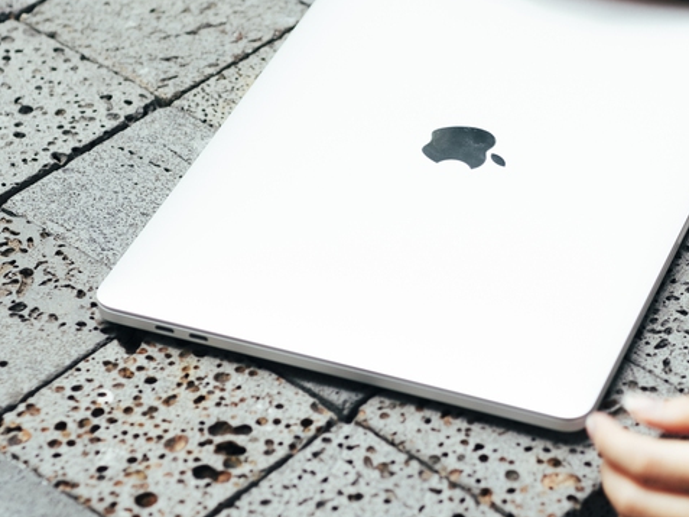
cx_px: 490
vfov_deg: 10.3
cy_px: 148
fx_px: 2867
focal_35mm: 144
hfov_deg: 13.7
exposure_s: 1/125
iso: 200
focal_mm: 56
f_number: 2.5
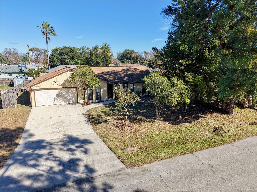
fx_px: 178
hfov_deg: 71.6
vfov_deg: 56.8
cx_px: 128
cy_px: 96
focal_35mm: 24
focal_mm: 8.67
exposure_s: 1/4000
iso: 210
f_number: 1.8
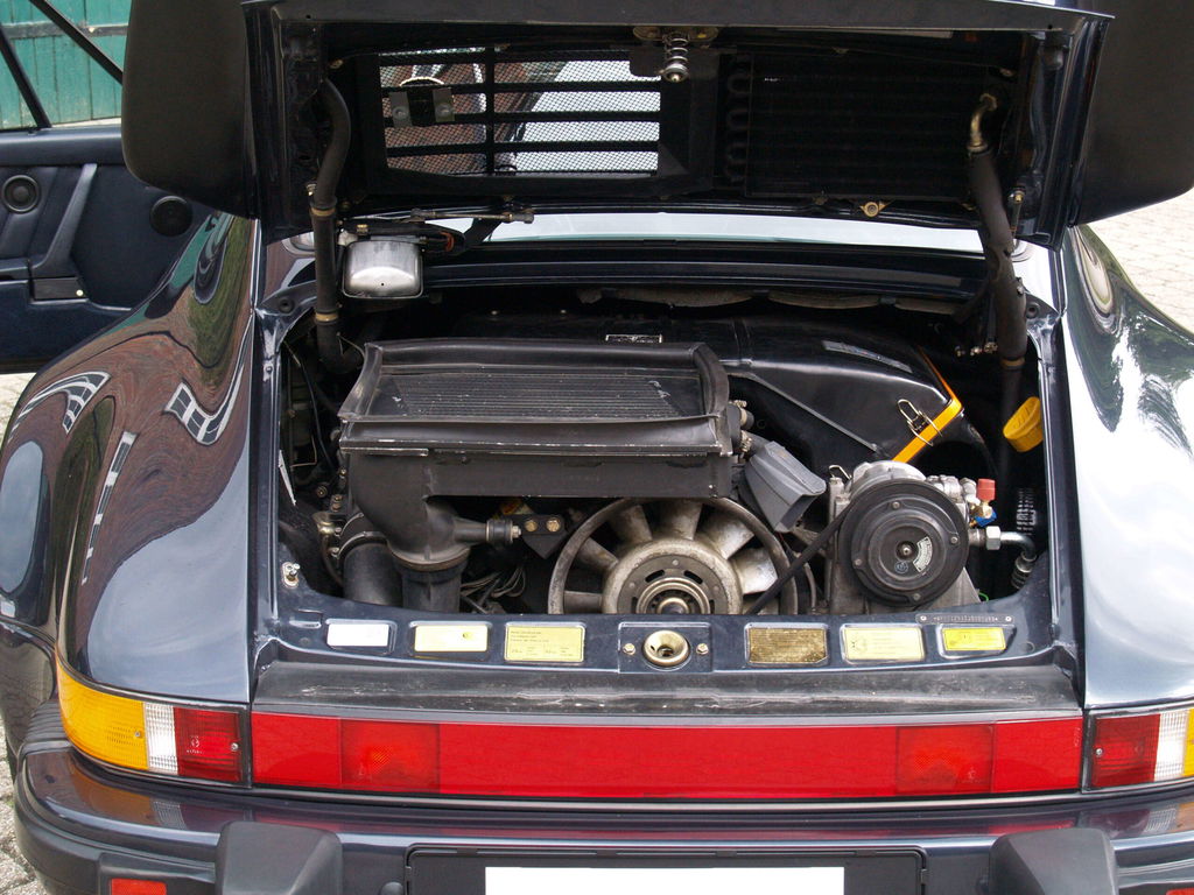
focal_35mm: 66
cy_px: 448
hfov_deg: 29.4
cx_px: 597
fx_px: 2277
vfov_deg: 22.3
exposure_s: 1/50
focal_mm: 33
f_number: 8
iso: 400
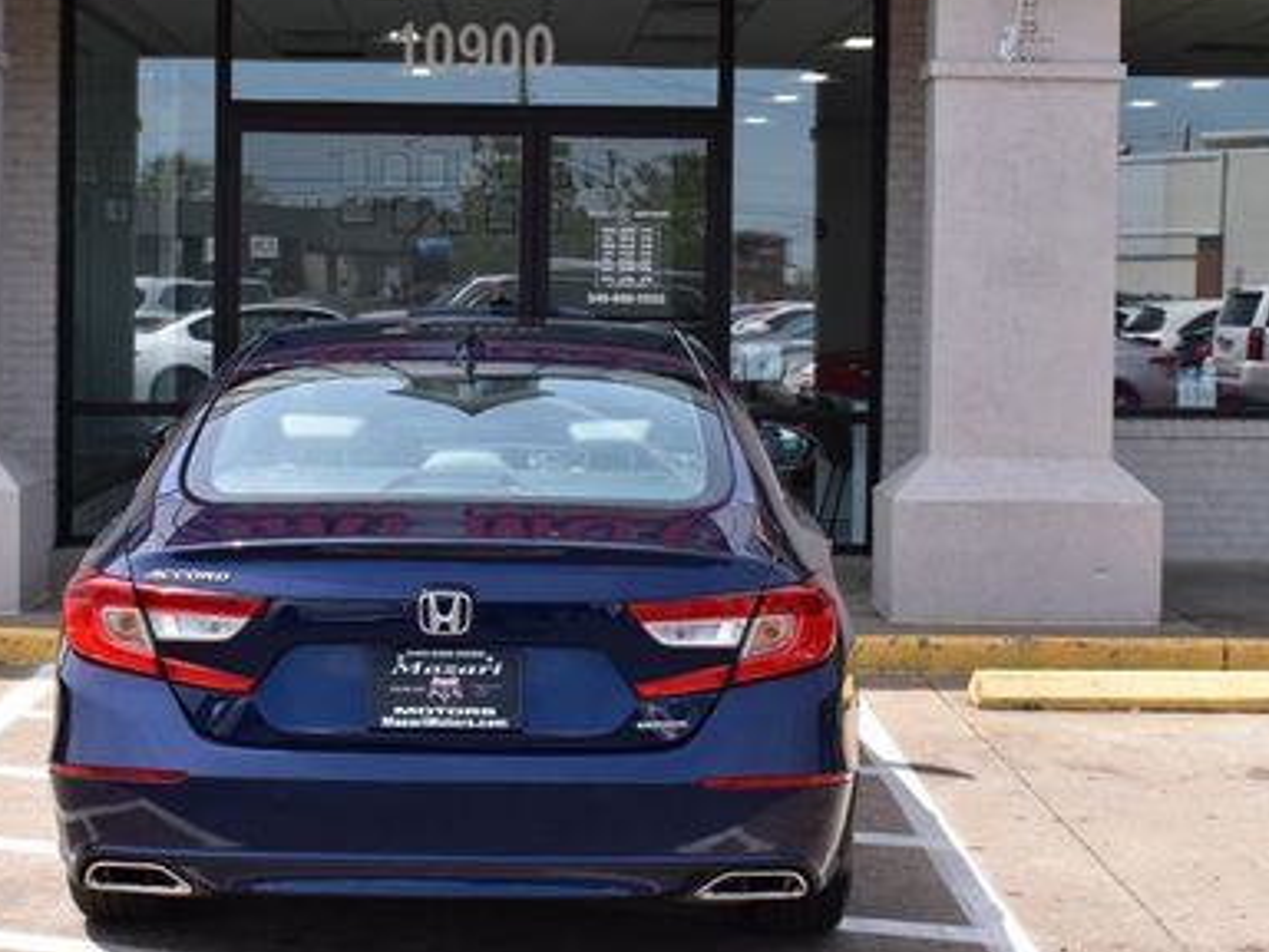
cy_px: 387
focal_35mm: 65
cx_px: 558
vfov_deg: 22.6
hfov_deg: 29.9
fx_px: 2376
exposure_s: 1/400
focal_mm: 27
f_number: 11
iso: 400
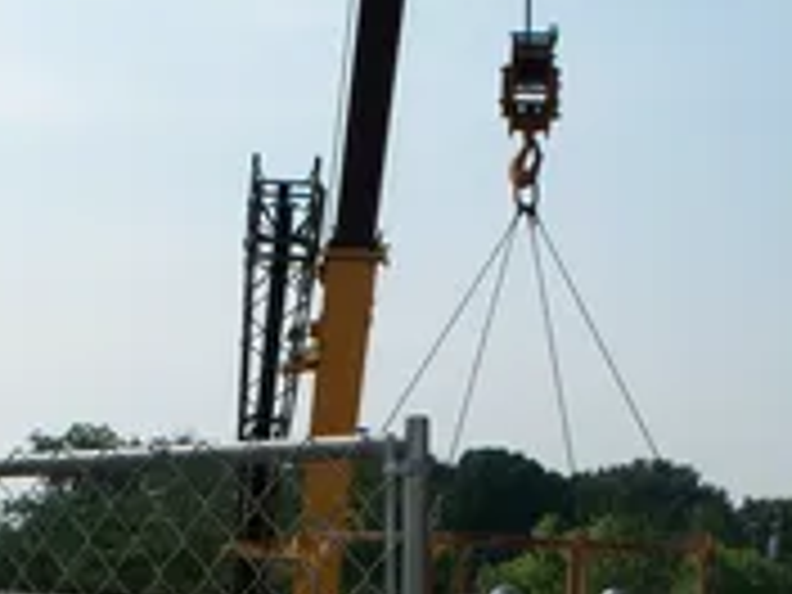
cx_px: 346
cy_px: 594
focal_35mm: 82
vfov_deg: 17.6
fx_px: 1876
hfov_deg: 23.8
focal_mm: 7.54
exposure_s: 1/640
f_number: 5
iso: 64
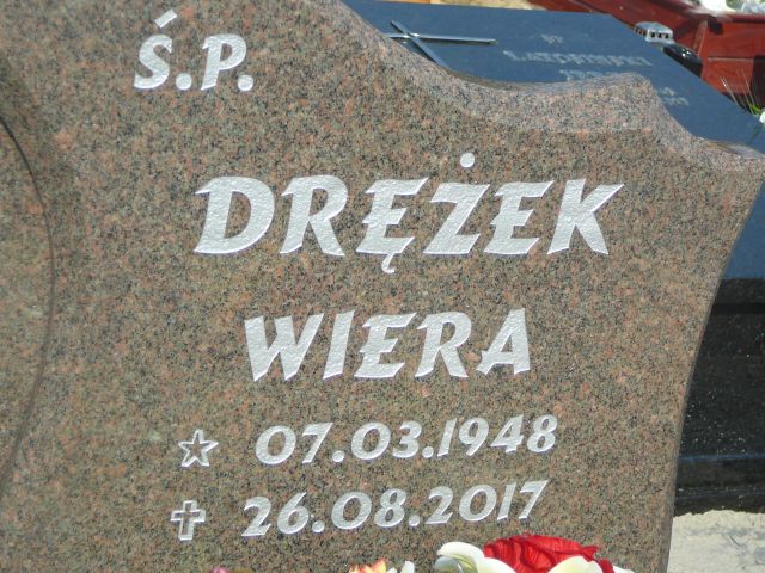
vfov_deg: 18.0
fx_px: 1812
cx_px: 382
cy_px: 286
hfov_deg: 23.8
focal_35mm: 82
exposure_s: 1/800
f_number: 3.8
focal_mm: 12.2
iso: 80
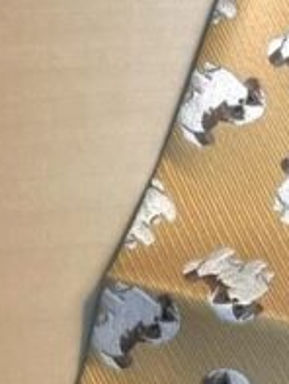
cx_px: 611
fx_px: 1501
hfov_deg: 10.0
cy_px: 587
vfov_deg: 13.7
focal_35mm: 135
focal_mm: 5.1
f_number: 1.6
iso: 125
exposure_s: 1/100
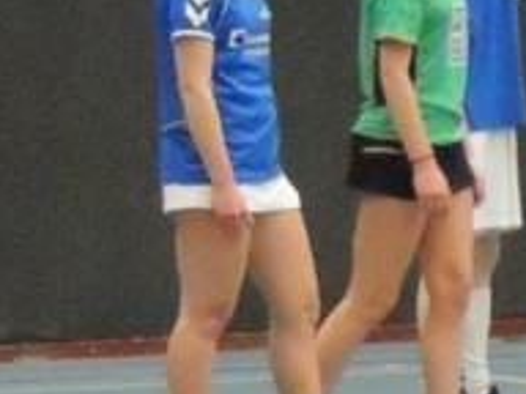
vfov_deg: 2.6
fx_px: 8525
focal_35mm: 561
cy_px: -142
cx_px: 1351
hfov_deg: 3.5
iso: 3200
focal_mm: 18.7
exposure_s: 1/100
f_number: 4.2
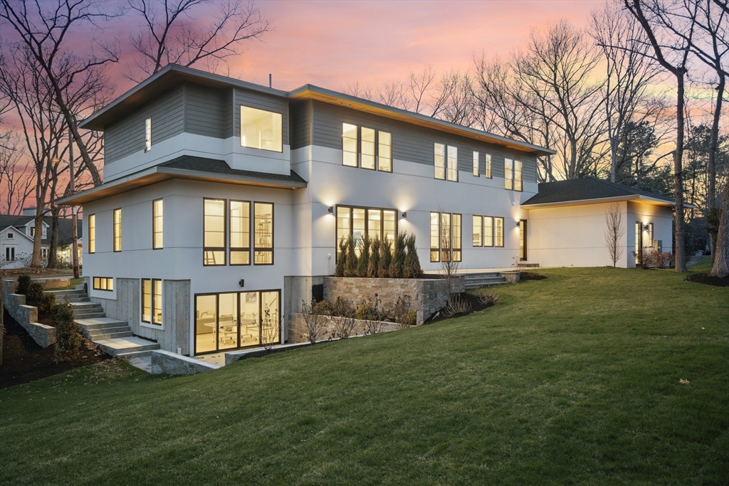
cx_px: 364
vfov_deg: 49.6
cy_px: 243
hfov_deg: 69.4
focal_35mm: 26
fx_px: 527
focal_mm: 26
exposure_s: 1/4
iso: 500
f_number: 4
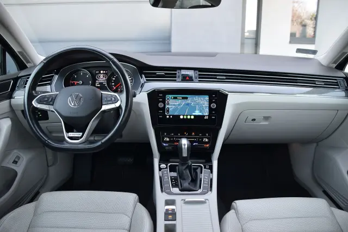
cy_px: 116
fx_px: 261
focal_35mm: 27
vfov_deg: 48.0
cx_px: 174
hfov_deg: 67.4
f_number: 4
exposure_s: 1/60
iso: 320
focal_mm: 18
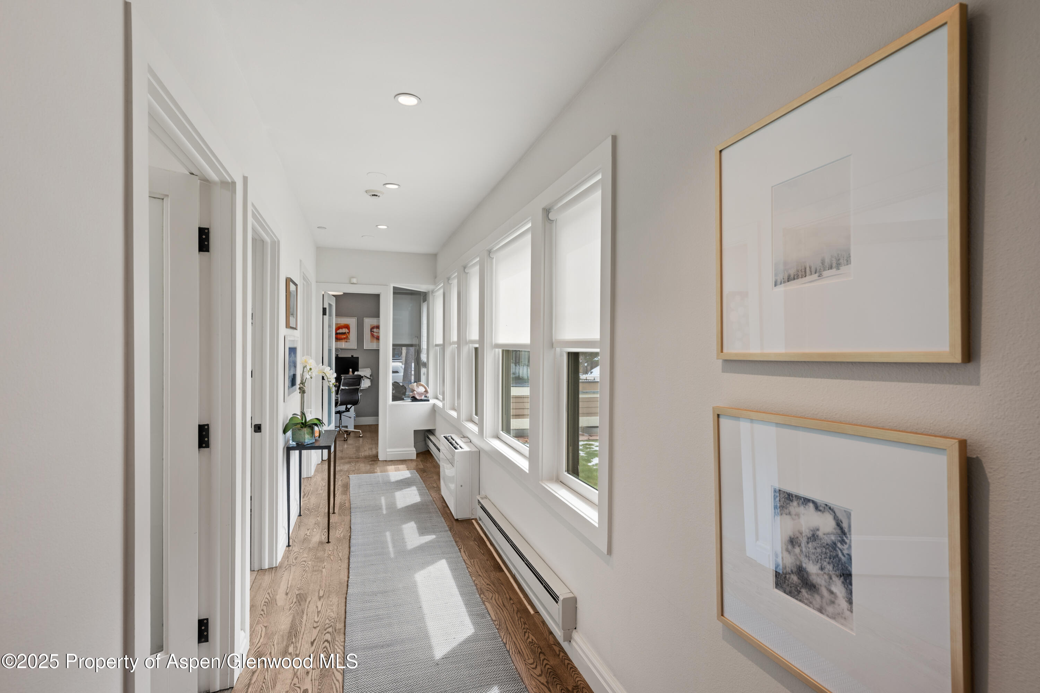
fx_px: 491
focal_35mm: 17
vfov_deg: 70.4
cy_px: 346
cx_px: 520
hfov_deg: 93.3
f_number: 7.1
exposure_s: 1/4
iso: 125
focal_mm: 17
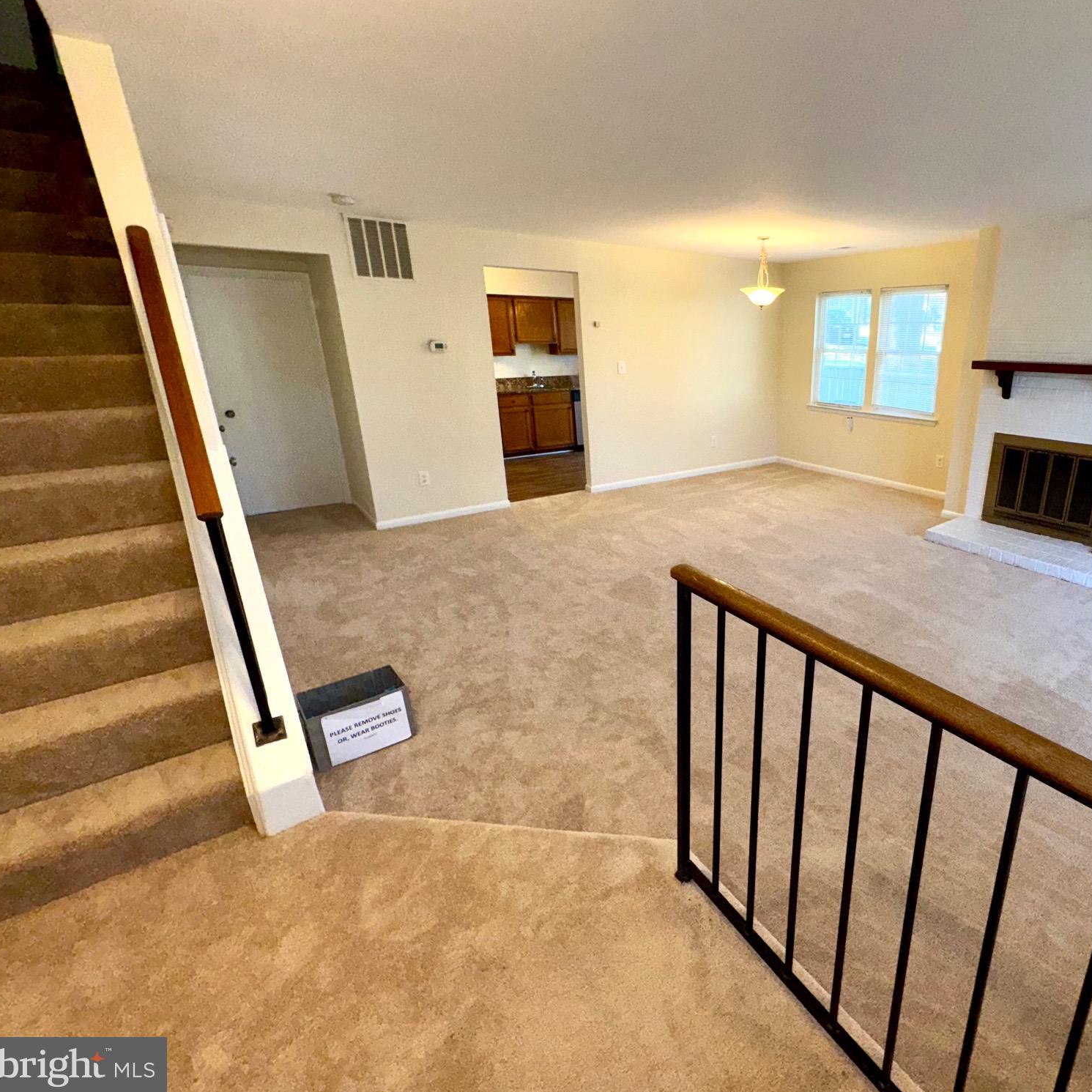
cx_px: 734
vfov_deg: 84.0
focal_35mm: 17
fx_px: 607
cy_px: 535
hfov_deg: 81.0
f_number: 2.2
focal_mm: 2.22
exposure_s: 1/120
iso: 80
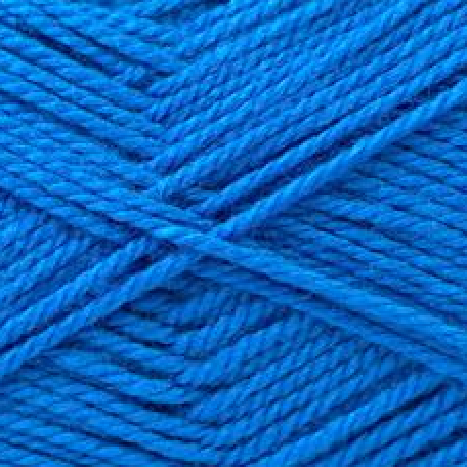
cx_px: 168
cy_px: 224
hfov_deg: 9.7
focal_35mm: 180
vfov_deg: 9.7
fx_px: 2747
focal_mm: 23.76
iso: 200
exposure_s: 1/7.1
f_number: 3
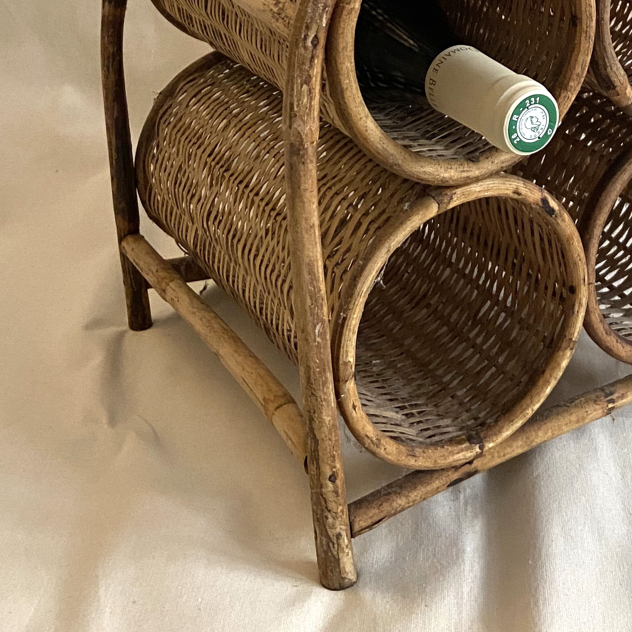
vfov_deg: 25.5
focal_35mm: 61
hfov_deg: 27.4
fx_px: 1260
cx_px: 530
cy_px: -112
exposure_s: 1/50
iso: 320
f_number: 1.8
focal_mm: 4.25
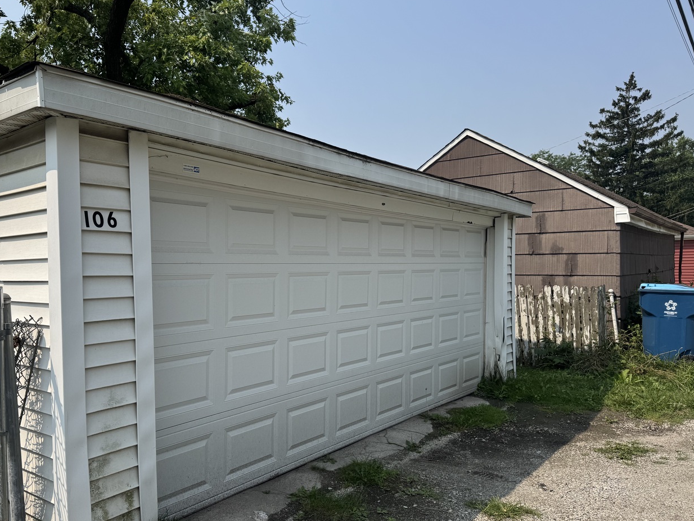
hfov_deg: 63.2
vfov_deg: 49.7
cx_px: 299
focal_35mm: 28
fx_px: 561
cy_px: 282
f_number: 1.78
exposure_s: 1/5348
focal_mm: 6.76
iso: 80
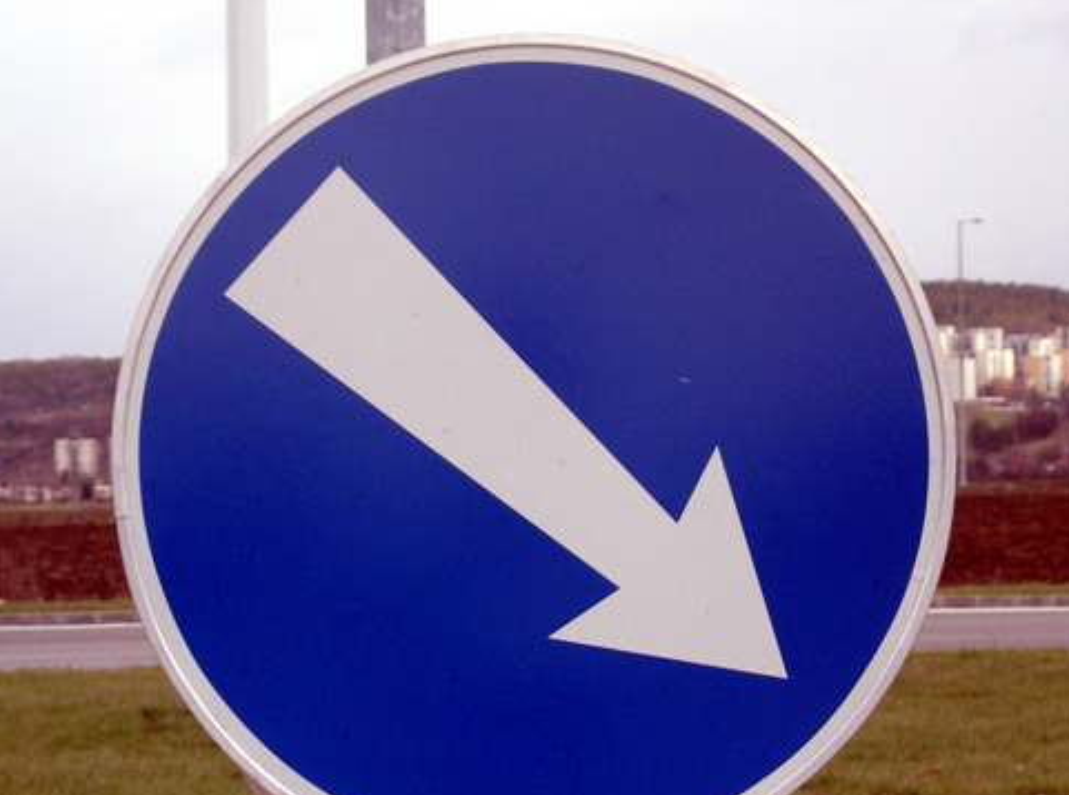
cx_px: 556
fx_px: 3942
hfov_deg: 15.4
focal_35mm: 128
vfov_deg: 11.5
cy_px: 447
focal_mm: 22.8
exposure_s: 1/320
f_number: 4.8
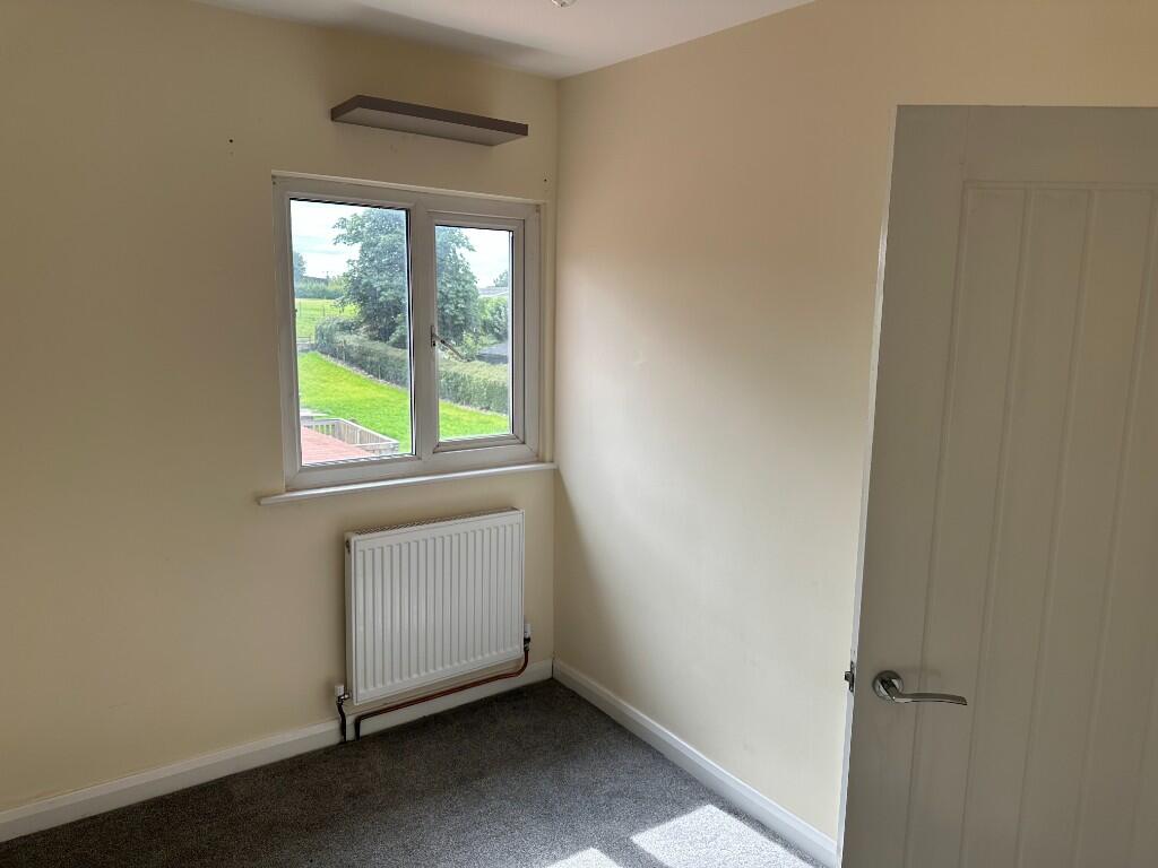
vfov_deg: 56.8
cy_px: 434
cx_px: 579
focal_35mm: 24
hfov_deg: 71.6
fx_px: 803
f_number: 1.78
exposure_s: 1/435
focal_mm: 6.86
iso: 80
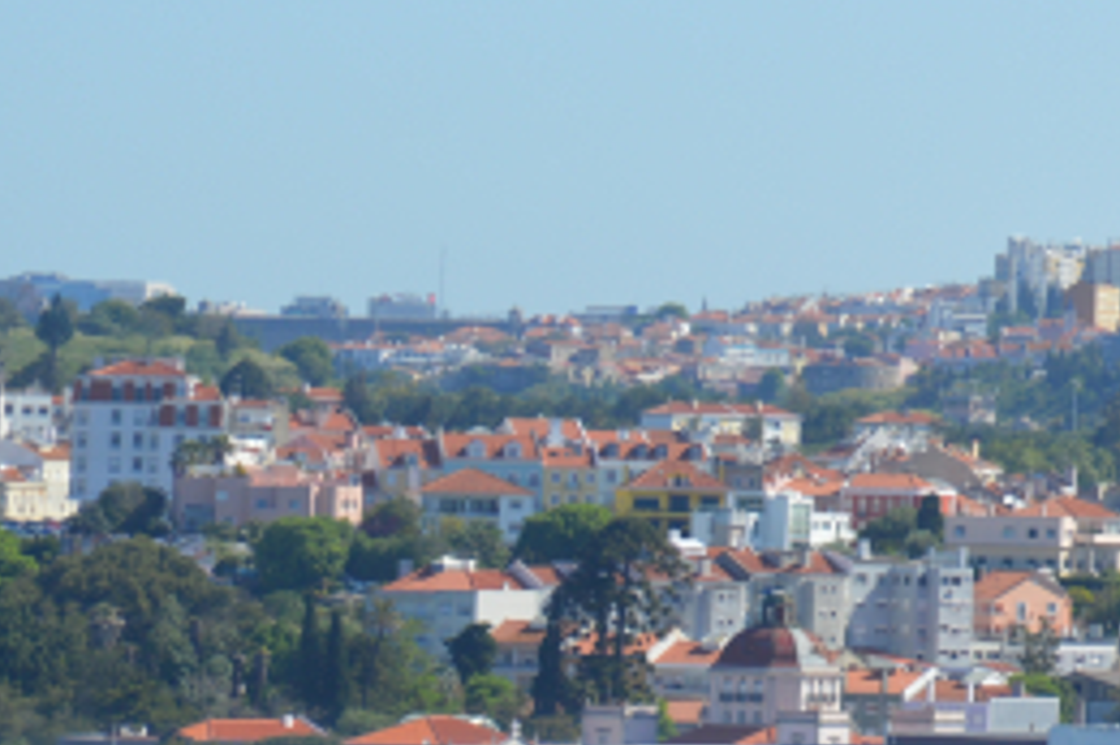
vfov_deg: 2.8
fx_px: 15096
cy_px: 9
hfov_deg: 4.2
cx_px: 1577
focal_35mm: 486
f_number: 8
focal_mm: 105
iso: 100
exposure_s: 1/250
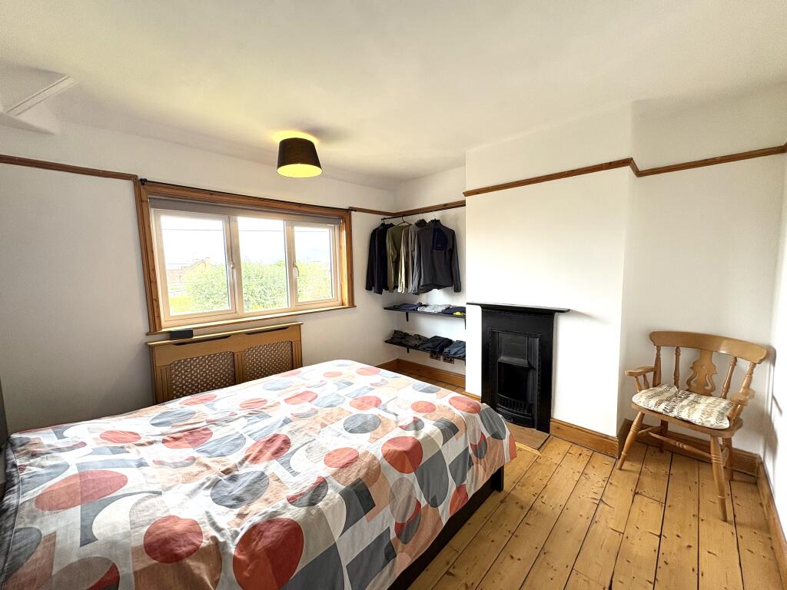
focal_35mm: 14
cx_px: 394
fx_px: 318
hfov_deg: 102.1
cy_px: 295
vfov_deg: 85.7
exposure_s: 1/99
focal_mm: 2.22
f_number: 2.2
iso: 64
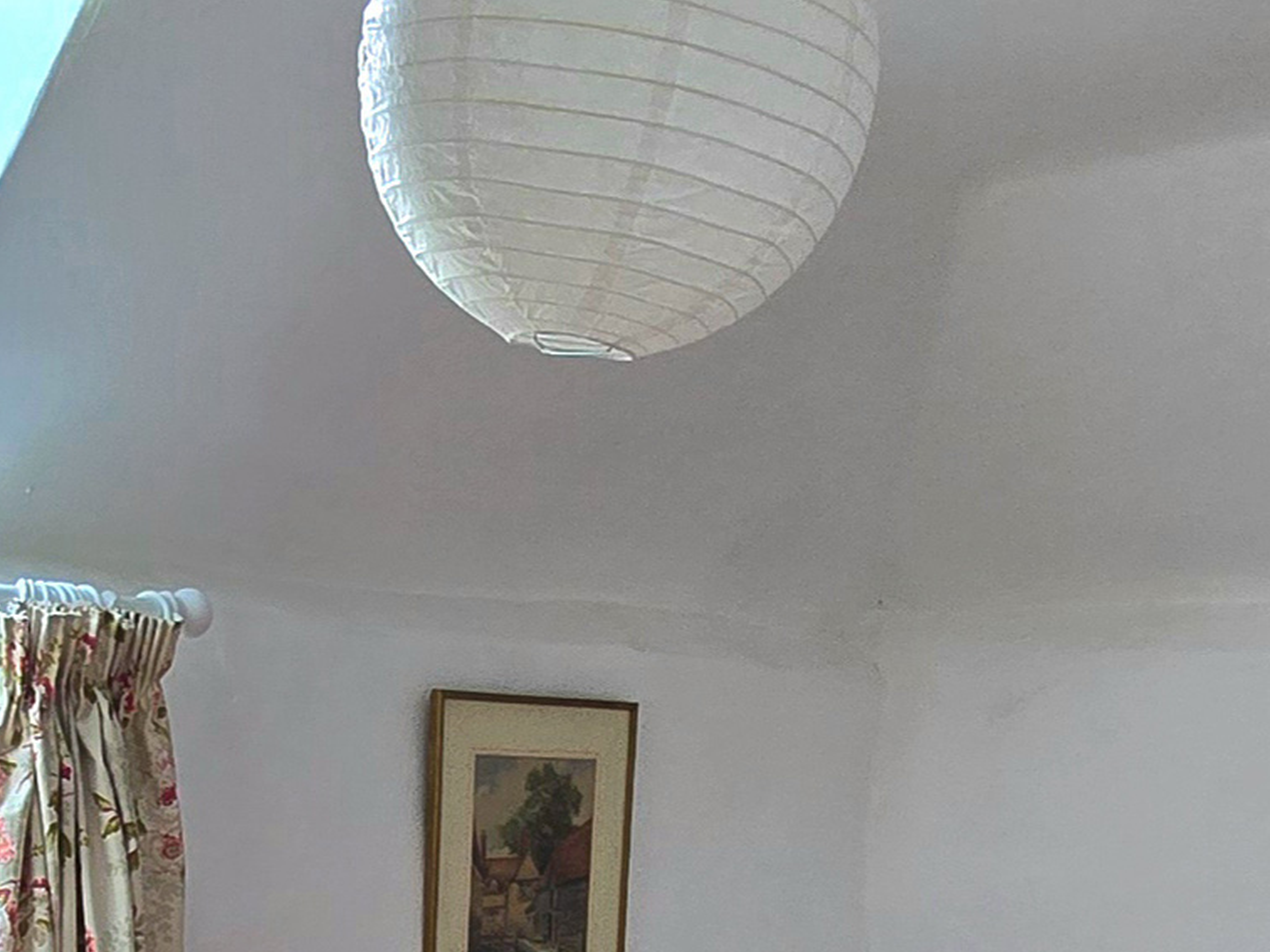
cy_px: 1504
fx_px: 1578
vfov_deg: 24.4
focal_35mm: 43
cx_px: 212
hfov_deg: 41.5
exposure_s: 1/101
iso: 50
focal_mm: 2.2
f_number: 2.2
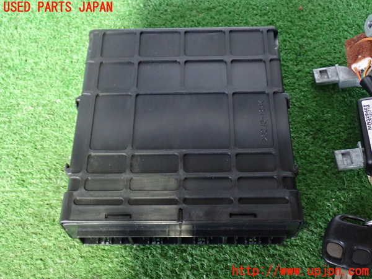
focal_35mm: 44
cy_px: 140
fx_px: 473
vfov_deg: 32.9
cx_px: 186
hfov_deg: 42.9
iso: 1000
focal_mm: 7.84
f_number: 2.9
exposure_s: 1/10
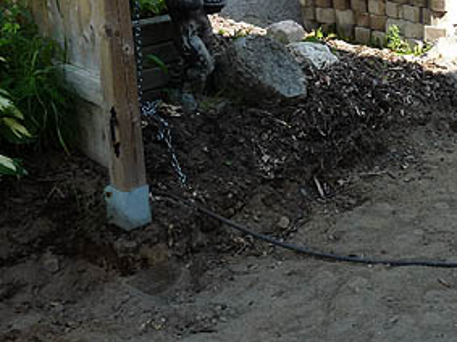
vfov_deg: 23.9
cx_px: 452
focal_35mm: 61
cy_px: 115
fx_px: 805
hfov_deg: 29.7
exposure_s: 1/200
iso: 100
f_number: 4.5
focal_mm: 4.8
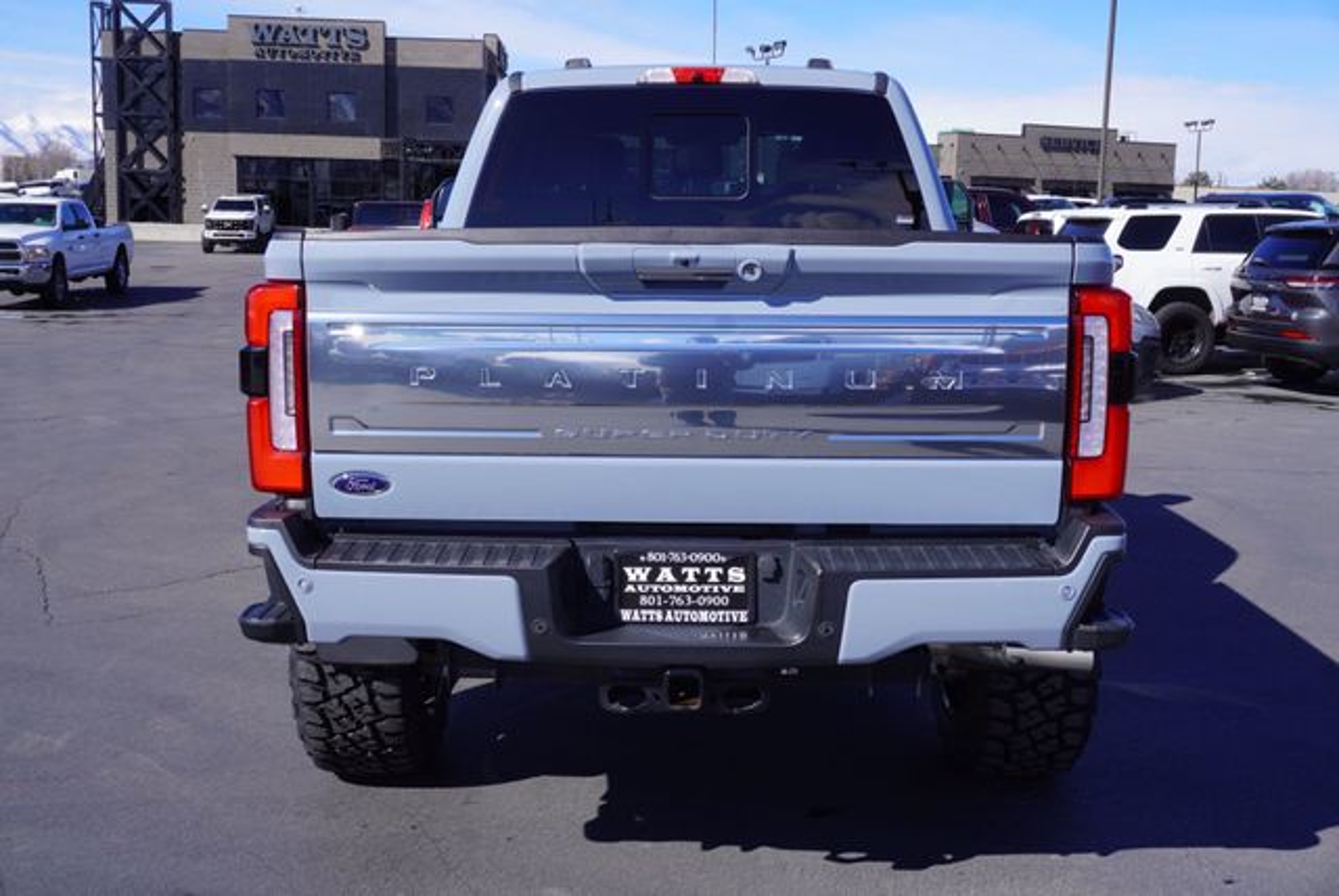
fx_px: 1452
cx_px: 670
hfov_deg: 49.5
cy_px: 448
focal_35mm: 39
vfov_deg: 34.3
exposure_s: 1/160
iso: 100
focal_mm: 26
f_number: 11
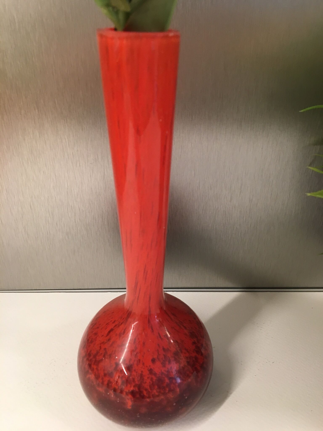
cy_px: 216
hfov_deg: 48.2
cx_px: 162
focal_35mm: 29
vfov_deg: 61.7
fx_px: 361
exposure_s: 1/33
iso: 100
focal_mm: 4.15
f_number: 2.2
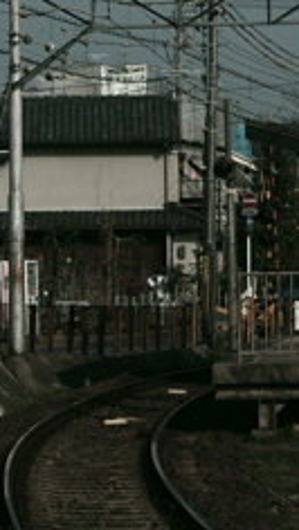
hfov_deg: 5.2
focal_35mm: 236
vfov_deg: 9.1
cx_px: 74
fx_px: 3322
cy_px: 557
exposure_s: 1/640
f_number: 5
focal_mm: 35
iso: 100
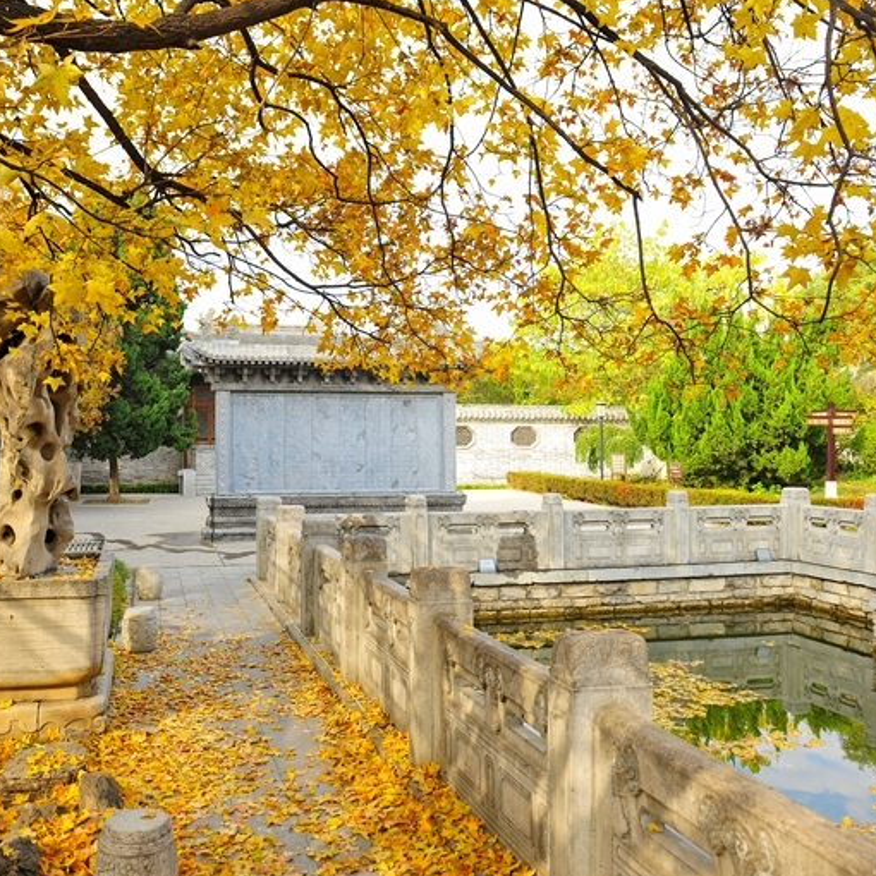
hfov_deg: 51.0
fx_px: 916
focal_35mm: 32
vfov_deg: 51.1
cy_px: 439
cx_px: 390
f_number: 6.3
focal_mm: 24
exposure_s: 1/160
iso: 320
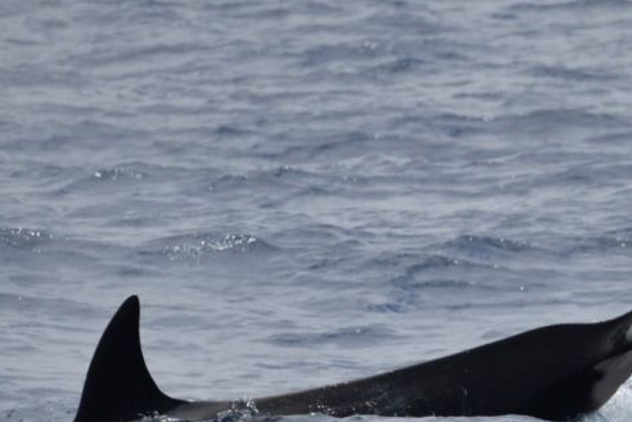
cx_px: 415
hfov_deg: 2.6
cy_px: 220
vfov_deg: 1.7
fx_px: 14101
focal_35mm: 803
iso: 640
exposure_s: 1/8000
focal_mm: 480
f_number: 6.3
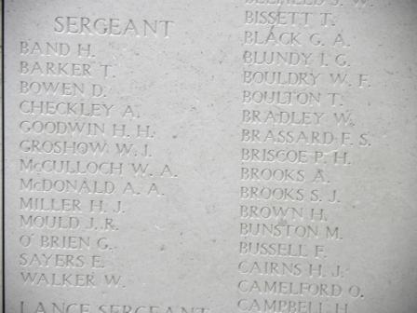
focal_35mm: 291
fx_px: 3506
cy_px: 156
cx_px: 208
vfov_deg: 5.1
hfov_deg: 6.8
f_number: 4.5
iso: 176
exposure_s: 1/73.5
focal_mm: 51.8
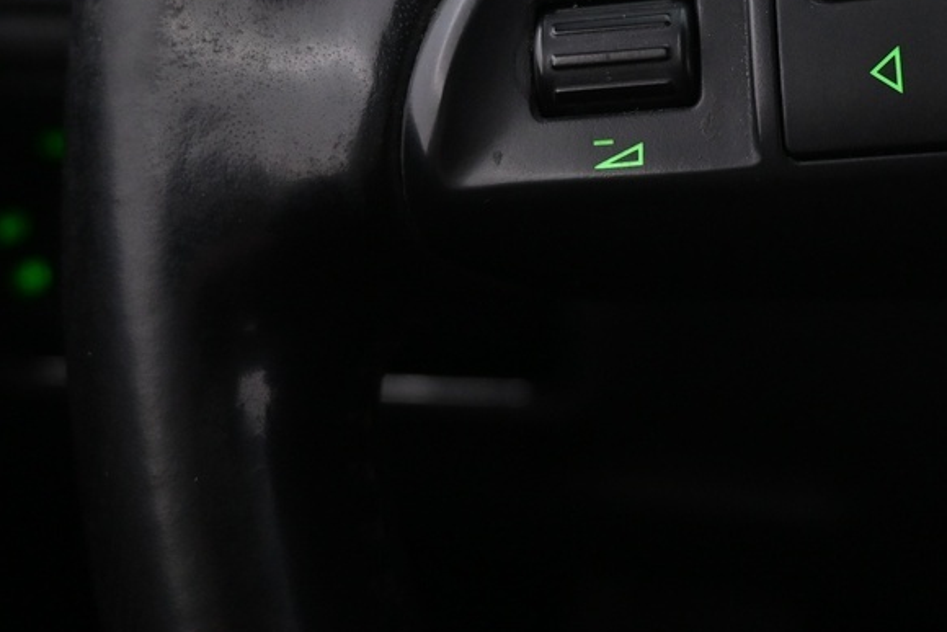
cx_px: 720
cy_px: 47
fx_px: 1763
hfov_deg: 29.6
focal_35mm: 67
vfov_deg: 19.9
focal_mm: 16
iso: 1100
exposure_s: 1/25
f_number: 3.5
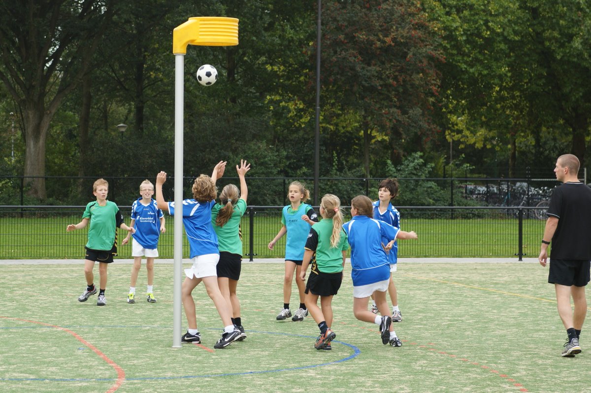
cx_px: 296
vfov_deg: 15.2
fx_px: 1476
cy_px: 196
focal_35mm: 90
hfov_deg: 22.6
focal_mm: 60
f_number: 5
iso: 200
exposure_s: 1/400
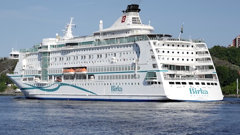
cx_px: 109
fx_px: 541
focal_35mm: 85
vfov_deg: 14.2
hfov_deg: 25.0
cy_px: 52
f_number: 4
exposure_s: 1/2000
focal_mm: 70
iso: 100
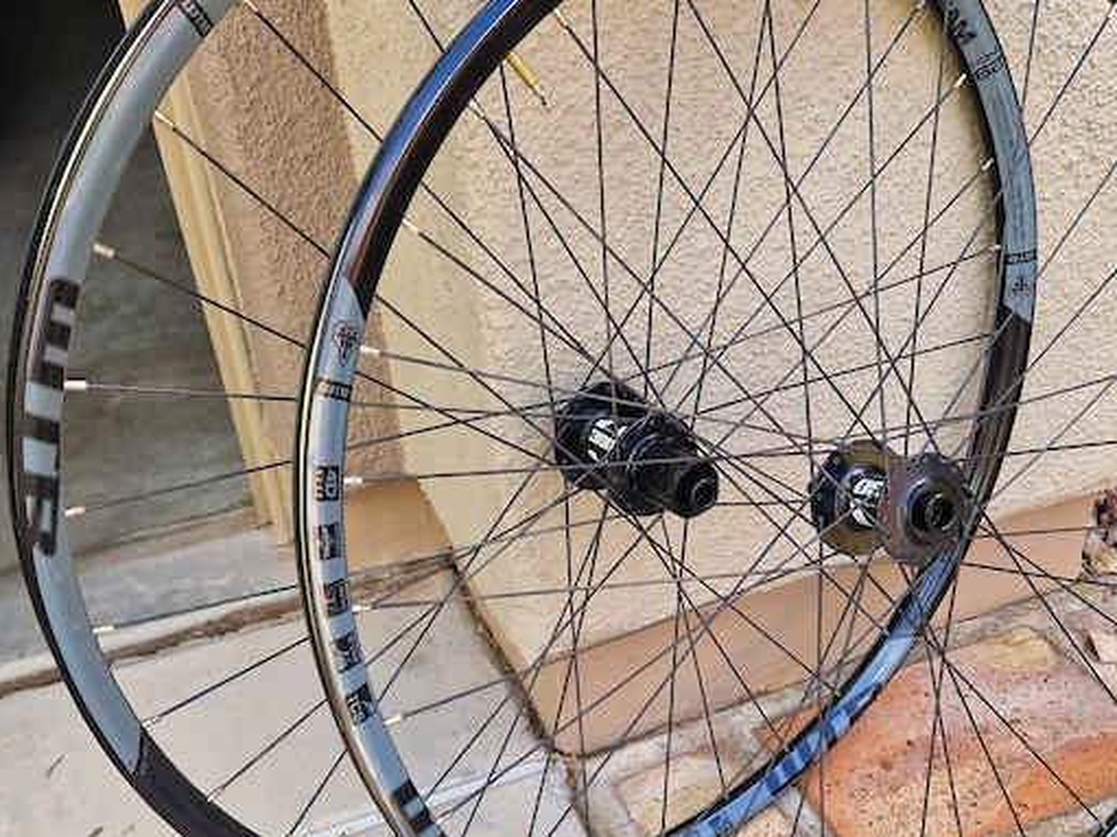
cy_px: 612
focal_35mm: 36
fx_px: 1161
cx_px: 636
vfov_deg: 38.8
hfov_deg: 51.2
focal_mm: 5.4
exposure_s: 1/180
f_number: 1.8
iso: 50
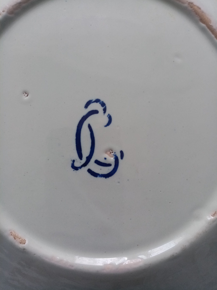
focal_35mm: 26
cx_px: 108
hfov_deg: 53.1
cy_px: 145
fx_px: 217
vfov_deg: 67.3
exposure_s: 1/187
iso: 102
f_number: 1.8
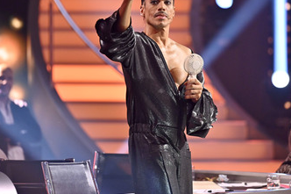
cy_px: 80
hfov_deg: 7.6
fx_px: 2197
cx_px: 167
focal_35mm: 272
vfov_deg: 5.0
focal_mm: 200
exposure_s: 1/400
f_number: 2.8
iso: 2000
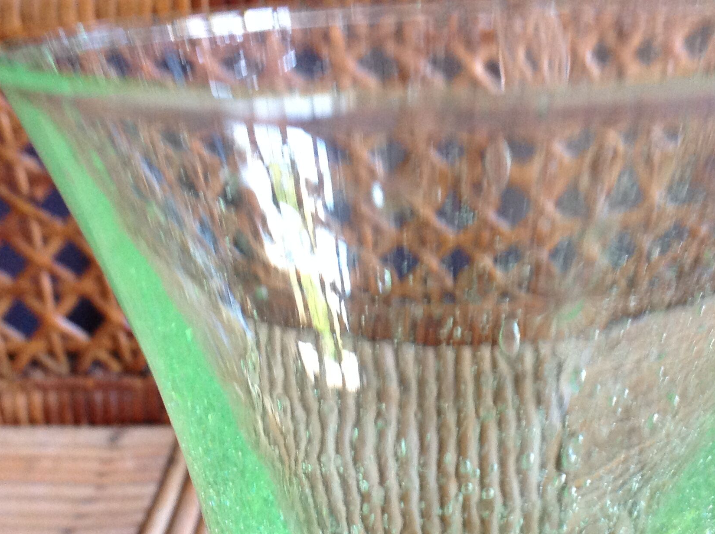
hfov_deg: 34.9
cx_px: 317
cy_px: 343
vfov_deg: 26.4
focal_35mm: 55
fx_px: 1134
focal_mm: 4.28
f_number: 2.4
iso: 250
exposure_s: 1/15
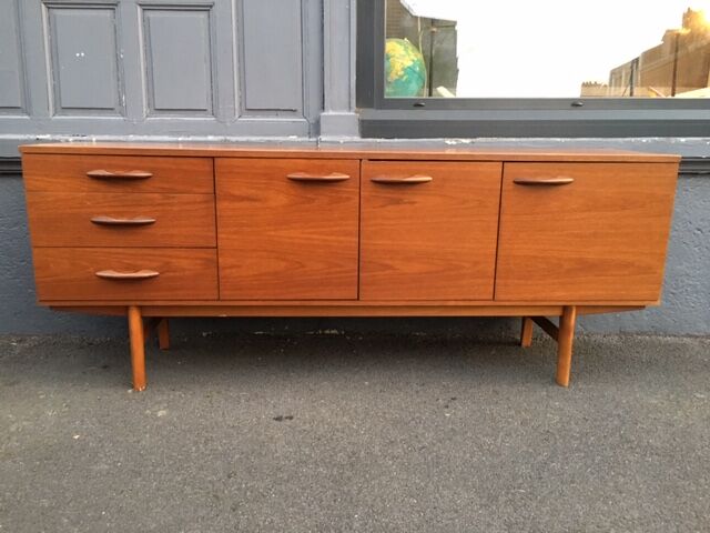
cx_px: 355
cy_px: 266
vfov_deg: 48.2
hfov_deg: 61.7
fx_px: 595
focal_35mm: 29
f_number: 2.2
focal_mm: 4.15
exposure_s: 1/33
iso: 250
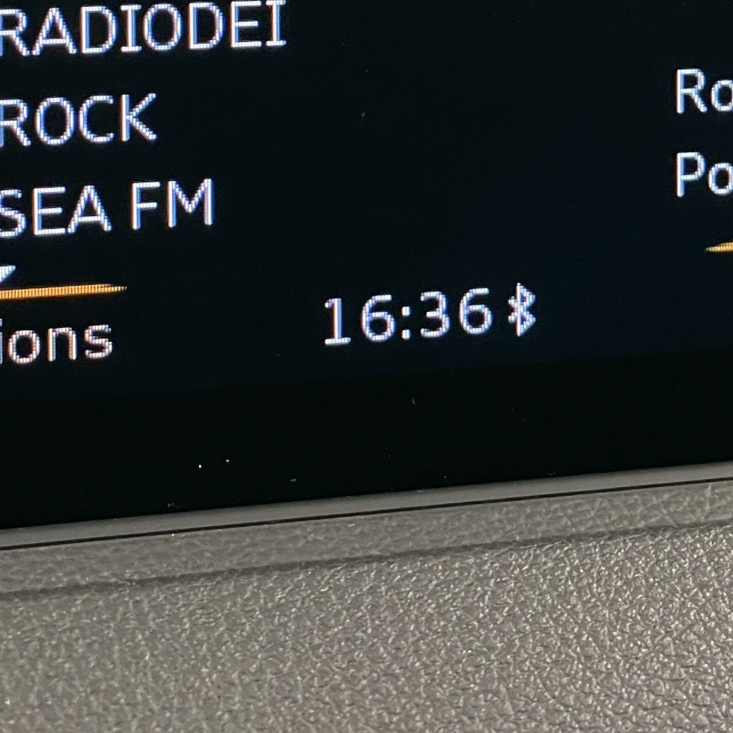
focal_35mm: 144
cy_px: -20
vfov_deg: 12.0
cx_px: 362
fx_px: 3450
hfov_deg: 12.1
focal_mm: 6
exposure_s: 1/50
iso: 640
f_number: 2
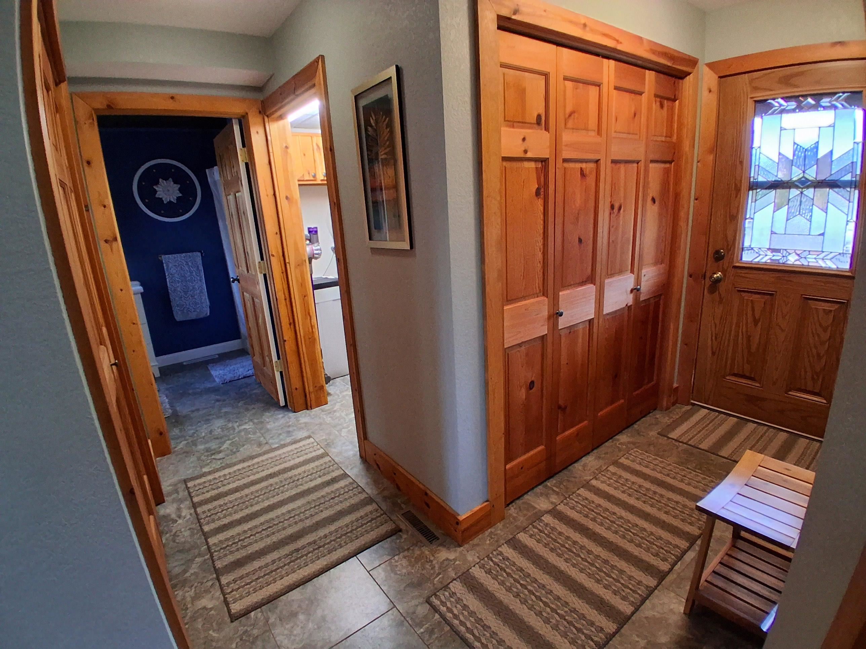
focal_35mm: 17
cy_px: 324
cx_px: 433
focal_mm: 1.4
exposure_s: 1/40
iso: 400
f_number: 2.2
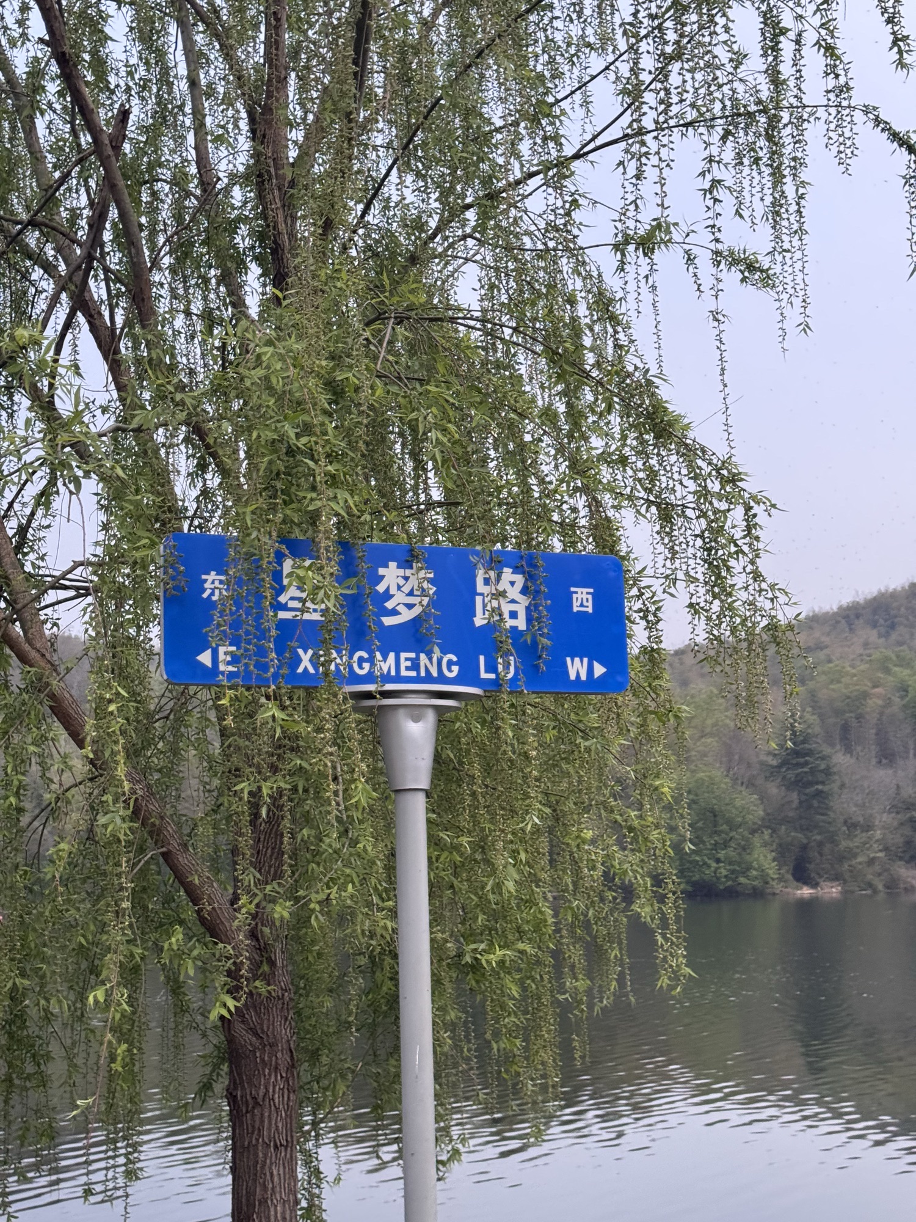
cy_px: 611
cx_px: 458
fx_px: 1694
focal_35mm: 48
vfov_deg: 39.7
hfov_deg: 30.3
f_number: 1.78
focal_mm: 6.76
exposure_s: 1/60
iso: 200
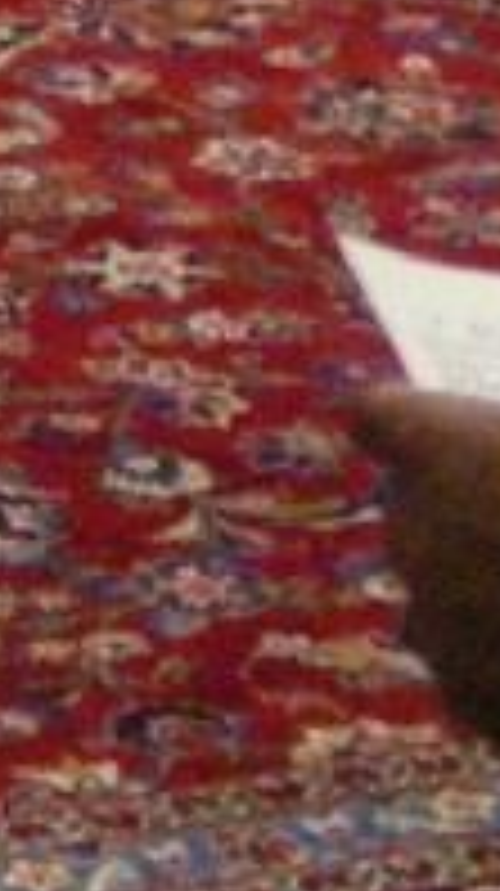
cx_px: -1117
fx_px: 7420
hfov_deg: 3.7
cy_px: -1393
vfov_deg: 6.5
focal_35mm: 314
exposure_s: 1/21.5
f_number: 3.5
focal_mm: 6.3
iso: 400
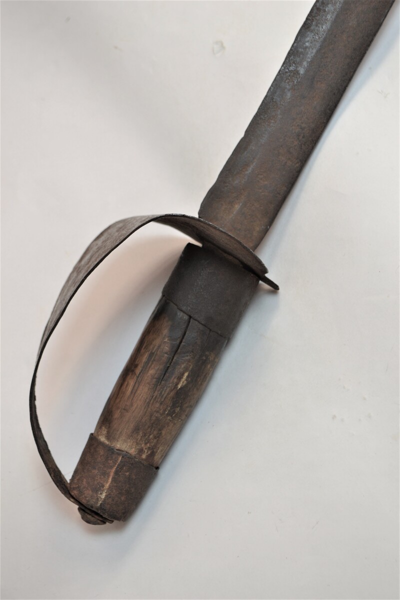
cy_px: 300
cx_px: 200
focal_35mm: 60
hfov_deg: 22.6
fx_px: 1000
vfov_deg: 33.4
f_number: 5.3
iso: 400
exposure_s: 1/30
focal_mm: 40
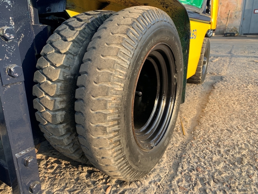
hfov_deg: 67.3
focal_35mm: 26
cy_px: 97
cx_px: 129
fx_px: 194
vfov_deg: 53.1
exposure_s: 1/141
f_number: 1.8
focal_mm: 4.25
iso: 25
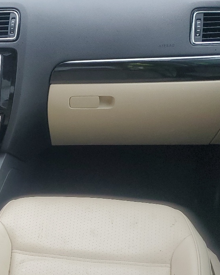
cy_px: 216
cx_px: -43
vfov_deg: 31.2
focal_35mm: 59
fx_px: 480
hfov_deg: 23.6
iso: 94
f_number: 1.5
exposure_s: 1/120
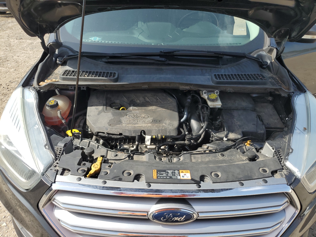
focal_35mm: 26
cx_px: 158
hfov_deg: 67.3
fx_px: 237
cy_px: 118
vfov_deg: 53.1
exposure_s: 1/1667
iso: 50
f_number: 1.5
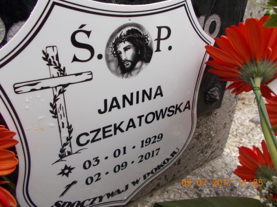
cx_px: 138
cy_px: 104
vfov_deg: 53.1
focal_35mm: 26
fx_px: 208
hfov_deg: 67.3
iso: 125
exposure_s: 1/250
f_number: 3.2
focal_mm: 4.6
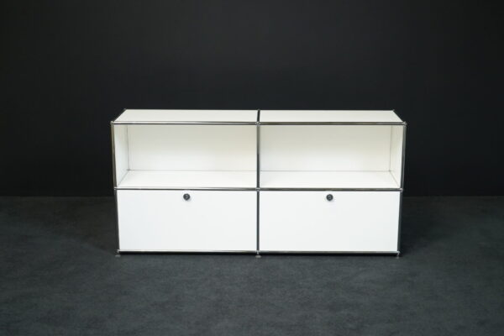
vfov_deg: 27.0
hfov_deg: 39.6
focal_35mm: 50
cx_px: 252
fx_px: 700
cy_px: 168
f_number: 7.1
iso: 5000
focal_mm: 50
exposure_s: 1/250
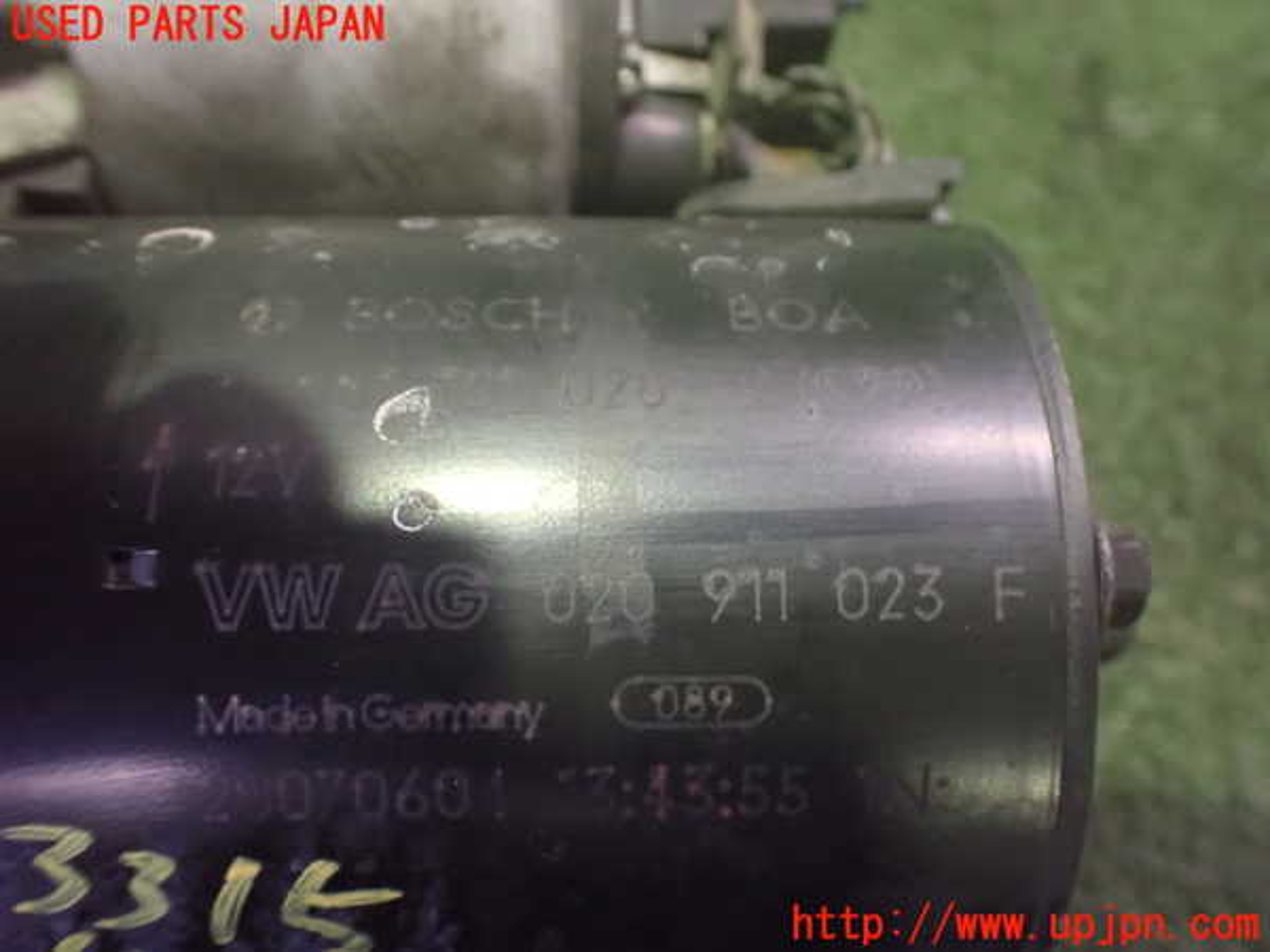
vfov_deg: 46.8
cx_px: 635
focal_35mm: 30
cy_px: 476
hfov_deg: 60.0
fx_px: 1101
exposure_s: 1/30
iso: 1250
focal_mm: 5.4
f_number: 2.3
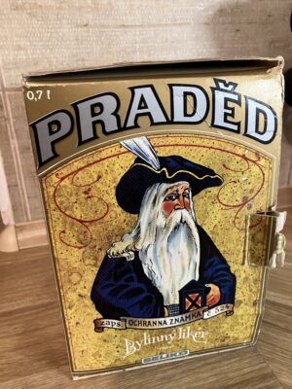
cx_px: 146
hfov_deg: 49.7
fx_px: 315
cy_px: 194
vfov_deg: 63.4
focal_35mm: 28
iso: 400
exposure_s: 1/33
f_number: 1.8
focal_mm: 3.99
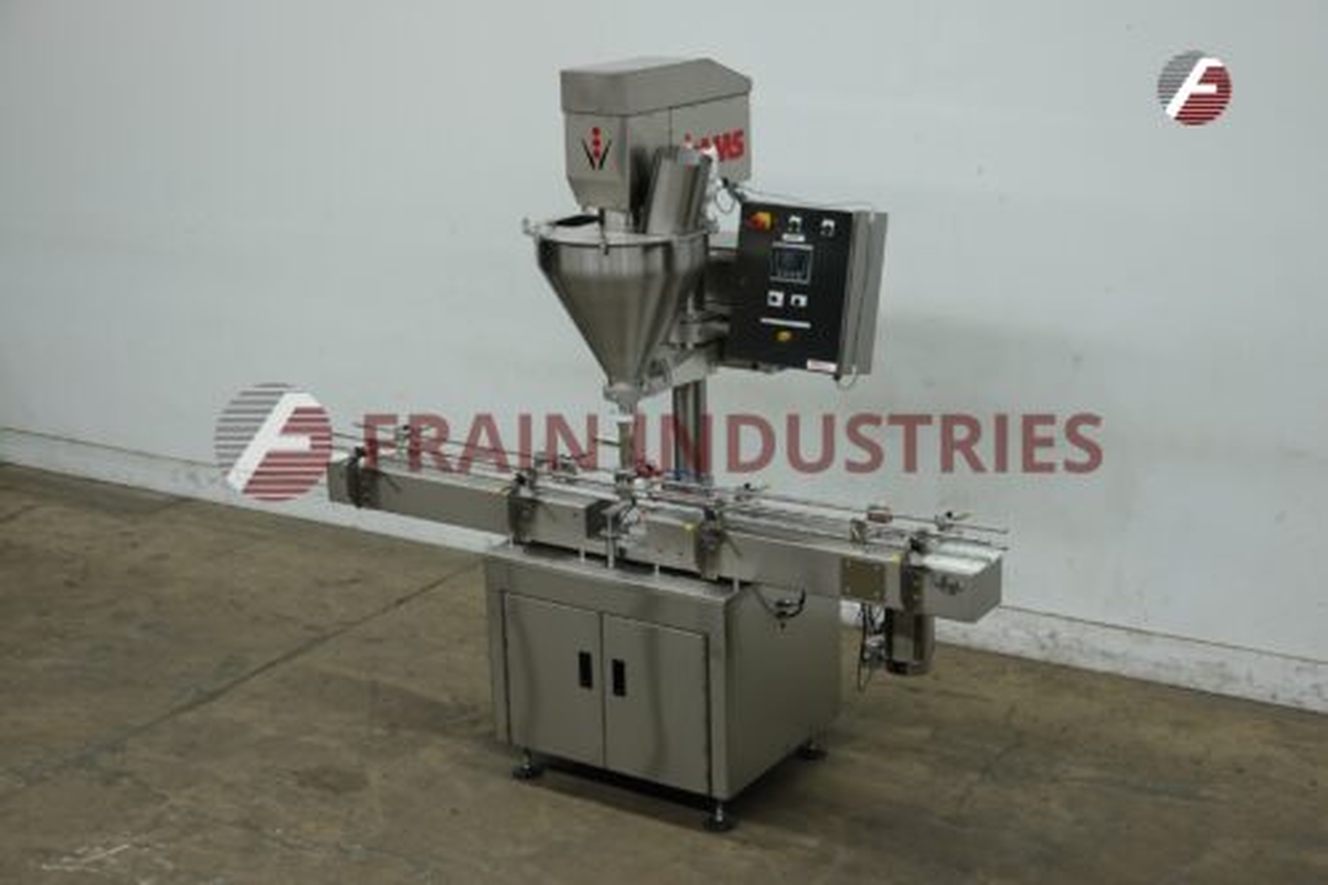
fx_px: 1844
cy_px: 442
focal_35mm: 50
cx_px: 664
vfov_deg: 27.0
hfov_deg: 39.6
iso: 160
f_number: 4
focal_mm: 19.03
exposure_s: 1/50
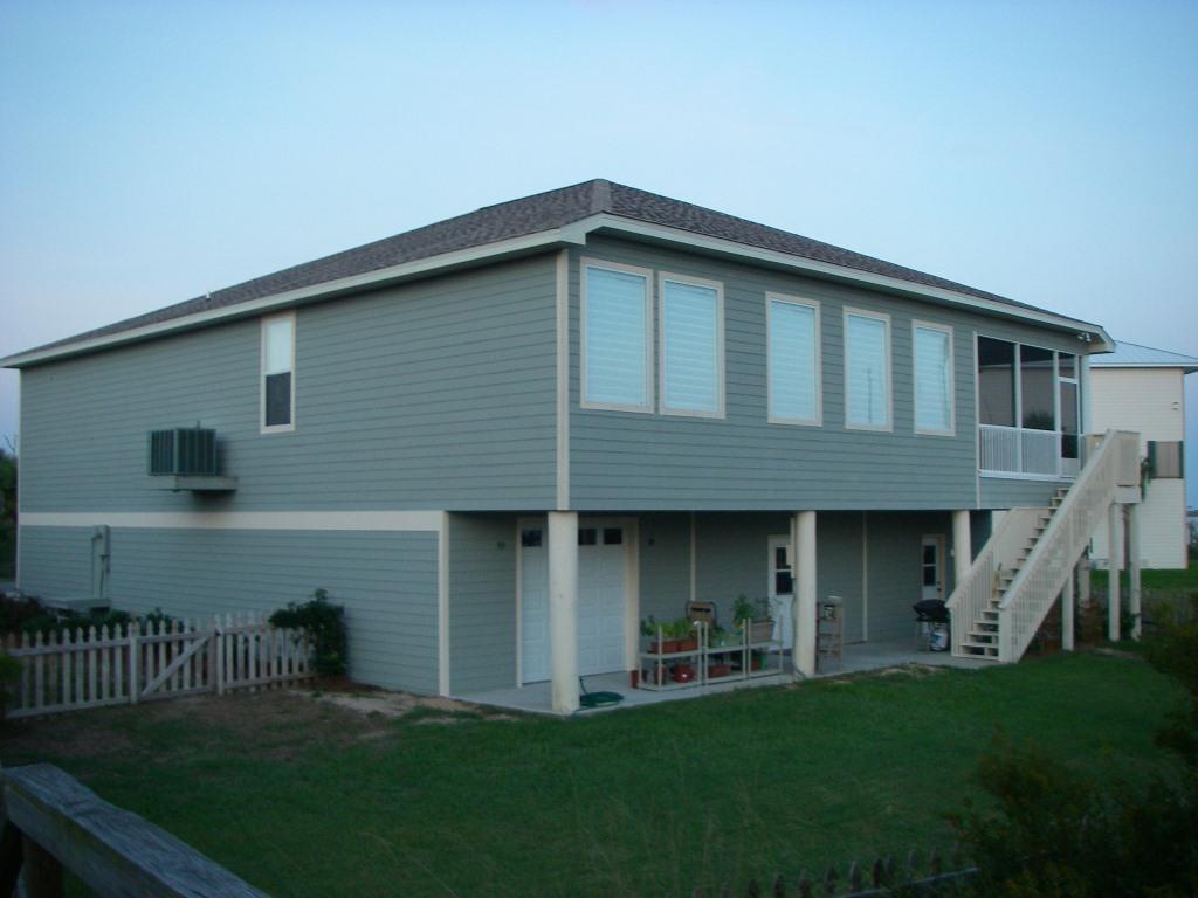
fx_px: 1315
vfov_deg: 37.7
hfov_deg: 49.0
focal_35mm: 38
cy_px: 449
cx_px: 599
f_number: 3.3
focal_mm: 6.3
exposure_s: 1/50
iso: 160
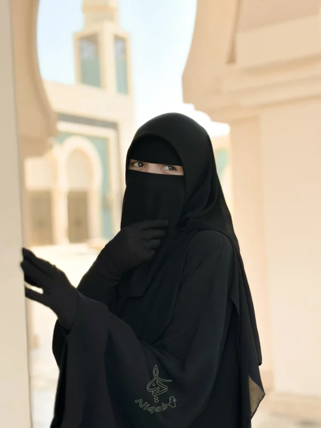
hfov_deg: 30.3
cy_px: 214
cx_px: 160
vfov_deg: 39.7
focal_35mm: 48
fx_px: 593
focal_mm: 6.86
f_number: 1.8
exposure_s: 1/1800
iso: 80
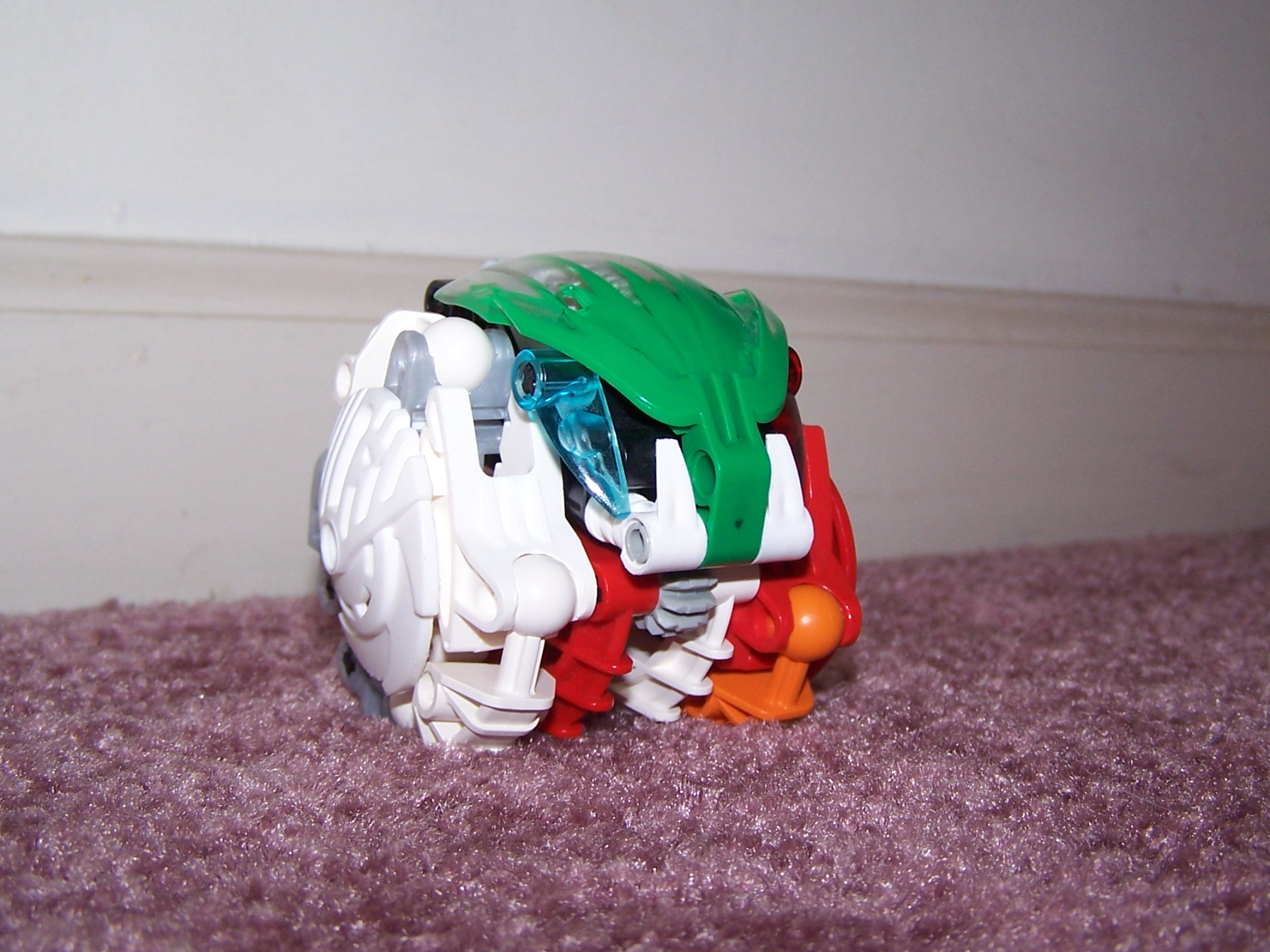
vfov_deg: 29.7
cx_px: 662
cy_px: 426
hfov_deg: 38.9
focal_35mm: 49
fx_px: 1798
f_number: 2.8
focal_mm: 6.3
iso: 80
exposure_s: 1/60
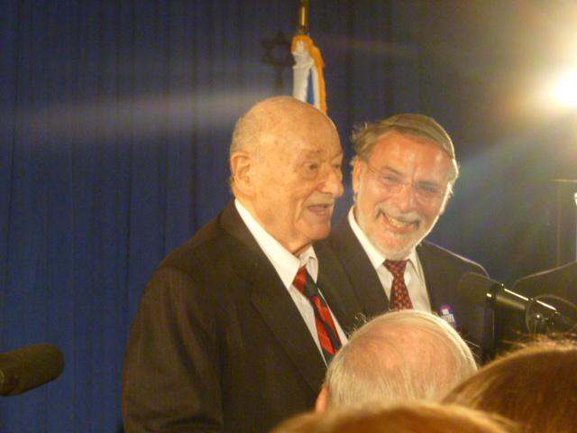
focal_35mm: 151
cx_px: 288
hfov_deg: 13.1
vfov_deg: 9.8
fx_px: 2517
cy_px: 216
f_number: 5.2
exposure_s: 1/40
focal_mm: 26.9
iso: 800
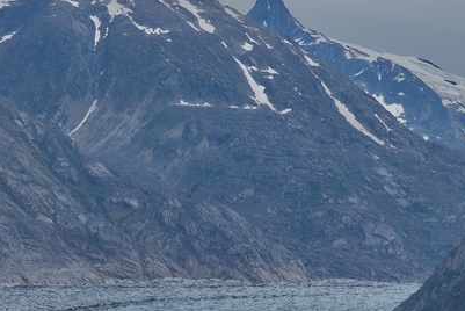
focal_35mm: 383
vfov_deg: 3.6
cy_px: 253
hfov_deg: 5.4
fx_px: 4950
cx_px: 164
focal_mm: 120
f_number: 8
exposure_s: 1/250
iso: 100
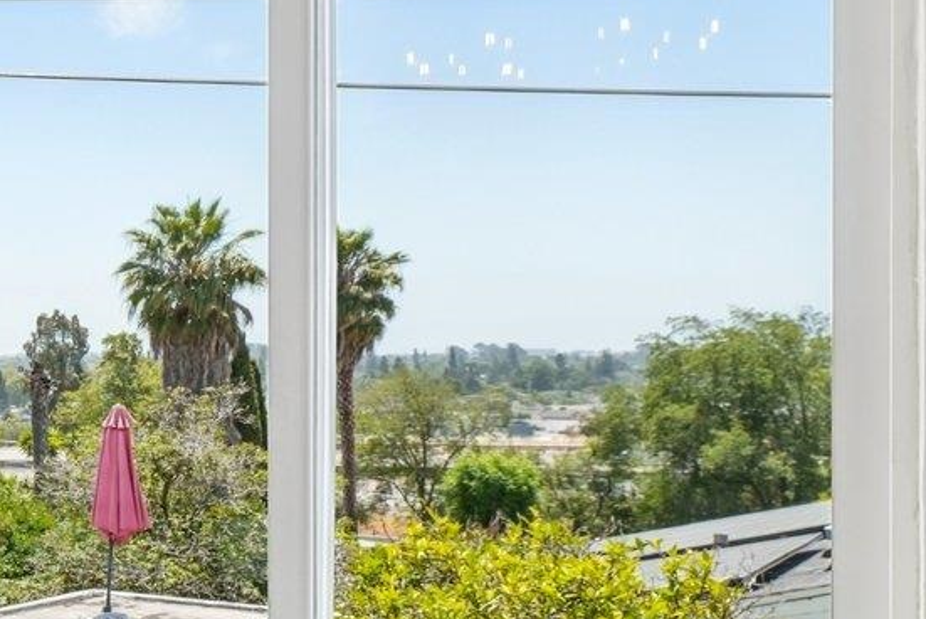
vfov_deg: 26.0
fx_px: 1338
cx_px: -659
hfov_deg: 23.6
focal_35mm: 52
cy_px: 368
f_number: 8
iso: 800
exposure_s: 1/250
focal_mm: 14
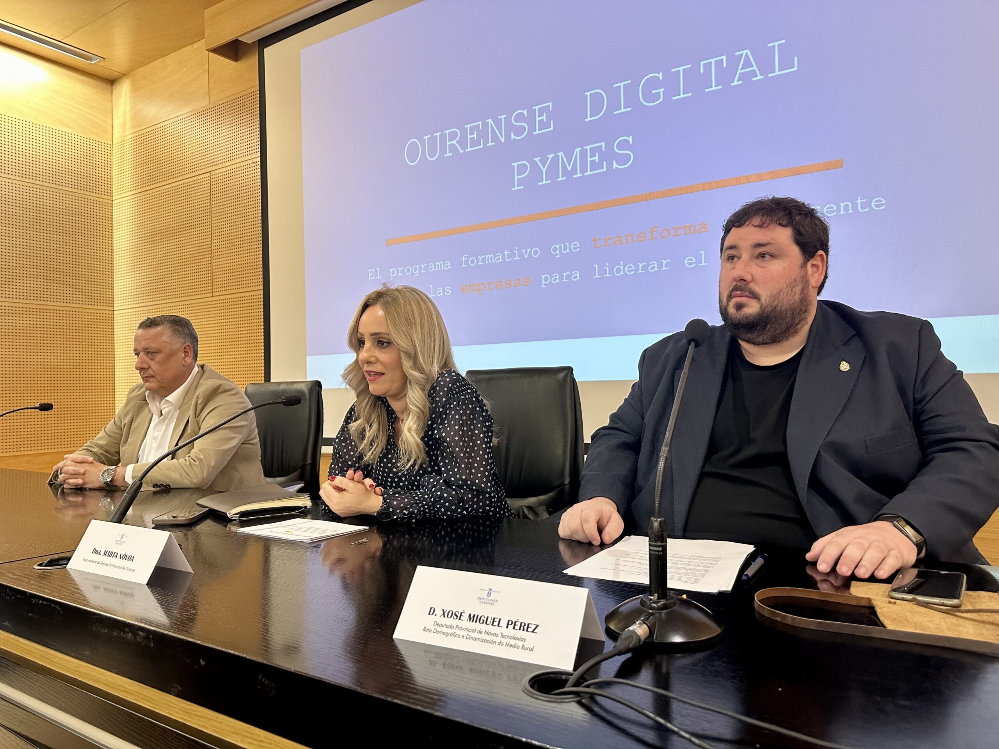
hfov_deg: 71.6
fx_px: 693
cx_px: 500
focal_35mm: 24
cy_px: 374
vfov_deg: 56.8
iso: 320
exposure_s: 1/50
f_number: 1.78
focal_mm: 6.86
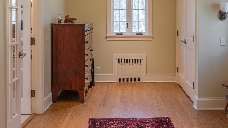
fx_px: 301
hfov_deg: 41.4
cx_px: 124
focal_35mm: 50
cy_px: 40
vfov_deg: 23.9
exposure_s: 1/30
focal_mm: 31.5
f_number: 4
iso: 125
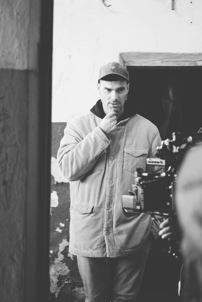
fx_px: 631
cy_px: 151
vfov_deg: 27.0
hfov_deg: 18.2
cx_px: 101
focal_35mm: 75
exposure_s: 1/100
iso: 400
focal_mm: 50
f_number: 2
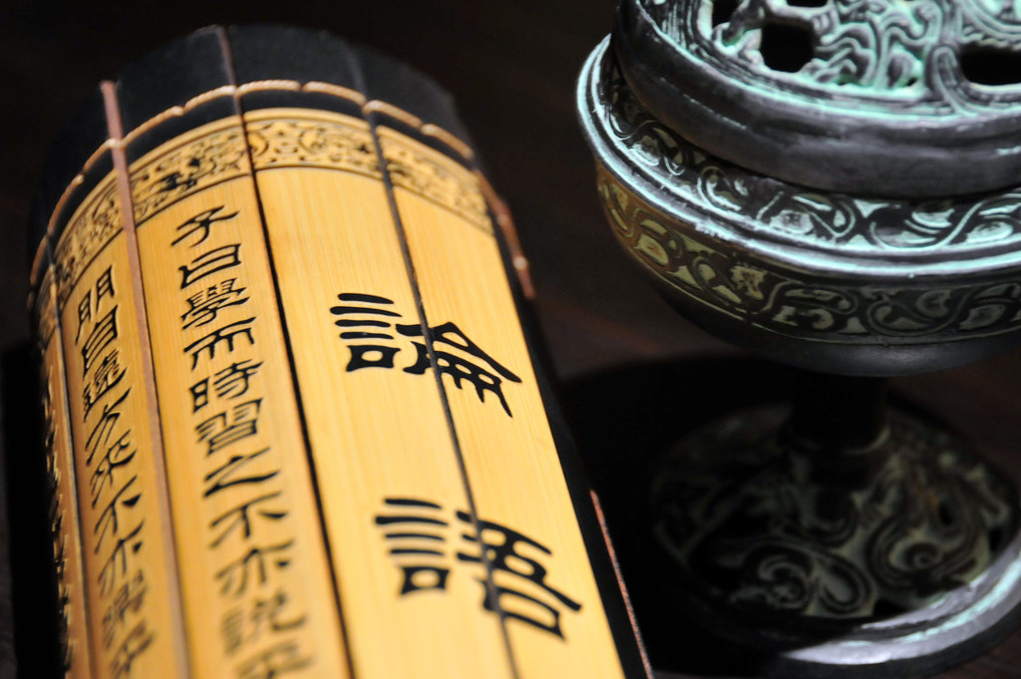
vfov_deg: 10.3
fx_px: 3757
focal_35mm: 133
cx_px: 562
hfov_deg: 15.5
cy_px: 343
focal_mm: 75
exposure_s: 1/15
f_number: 5
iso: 1000
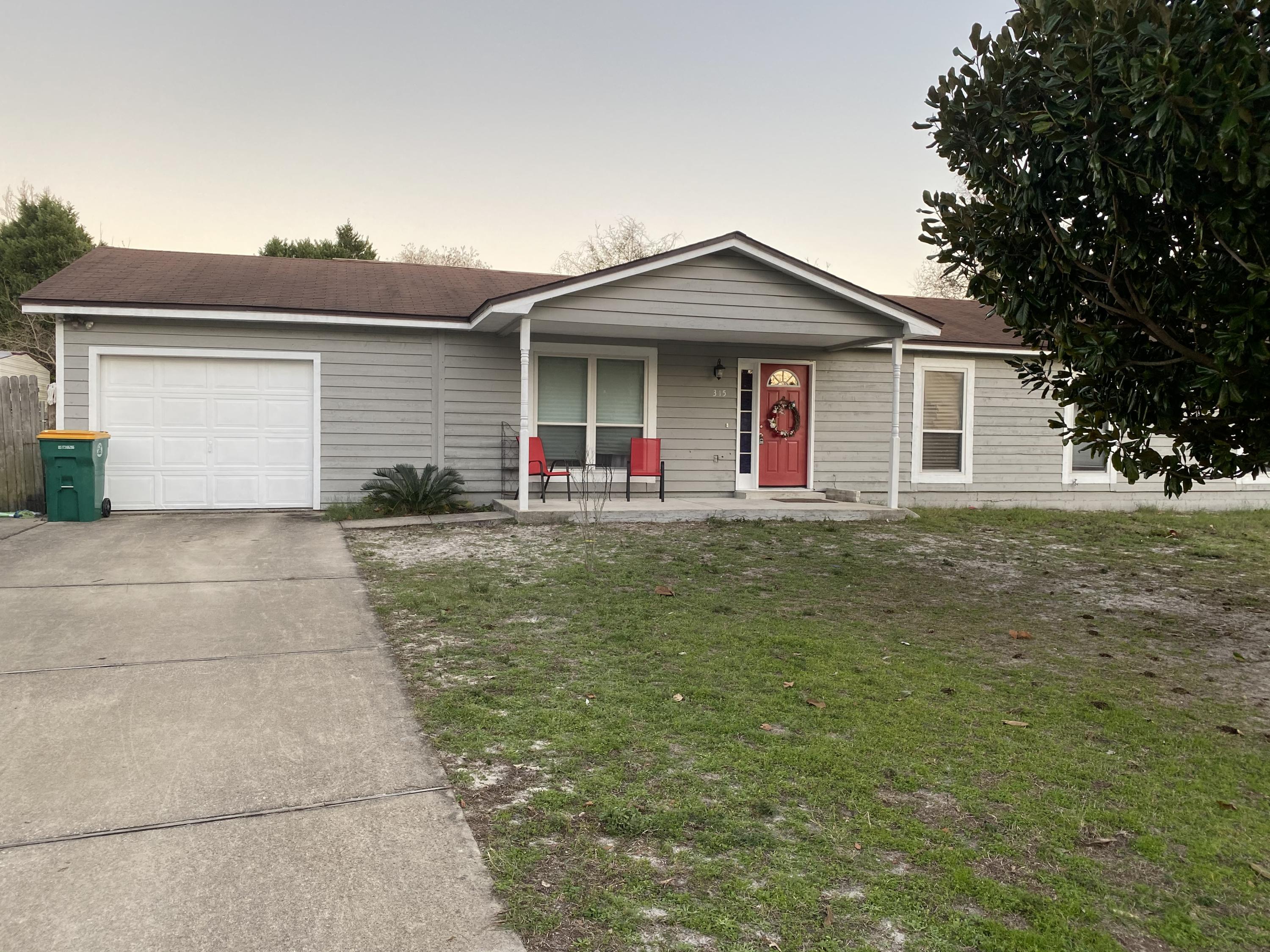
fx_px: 954
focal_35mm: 26
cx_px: 635
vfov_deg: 53.1
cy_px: 476
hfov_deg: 67.3
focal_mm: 4.25
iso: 64
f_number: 1.8
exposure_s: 1/122
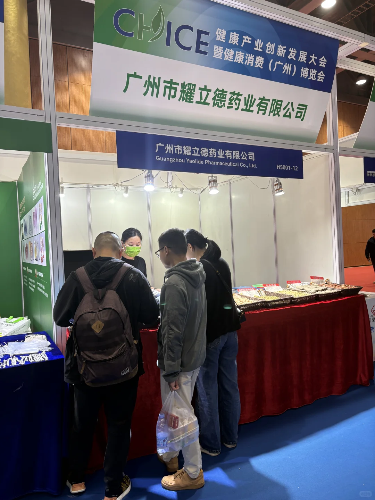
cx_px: 188
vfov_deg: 67.3
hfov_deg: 53.1
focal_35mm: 26
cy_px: 250
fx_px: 376
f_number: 1.6
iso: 80
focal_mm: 5.96
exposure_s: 1/50
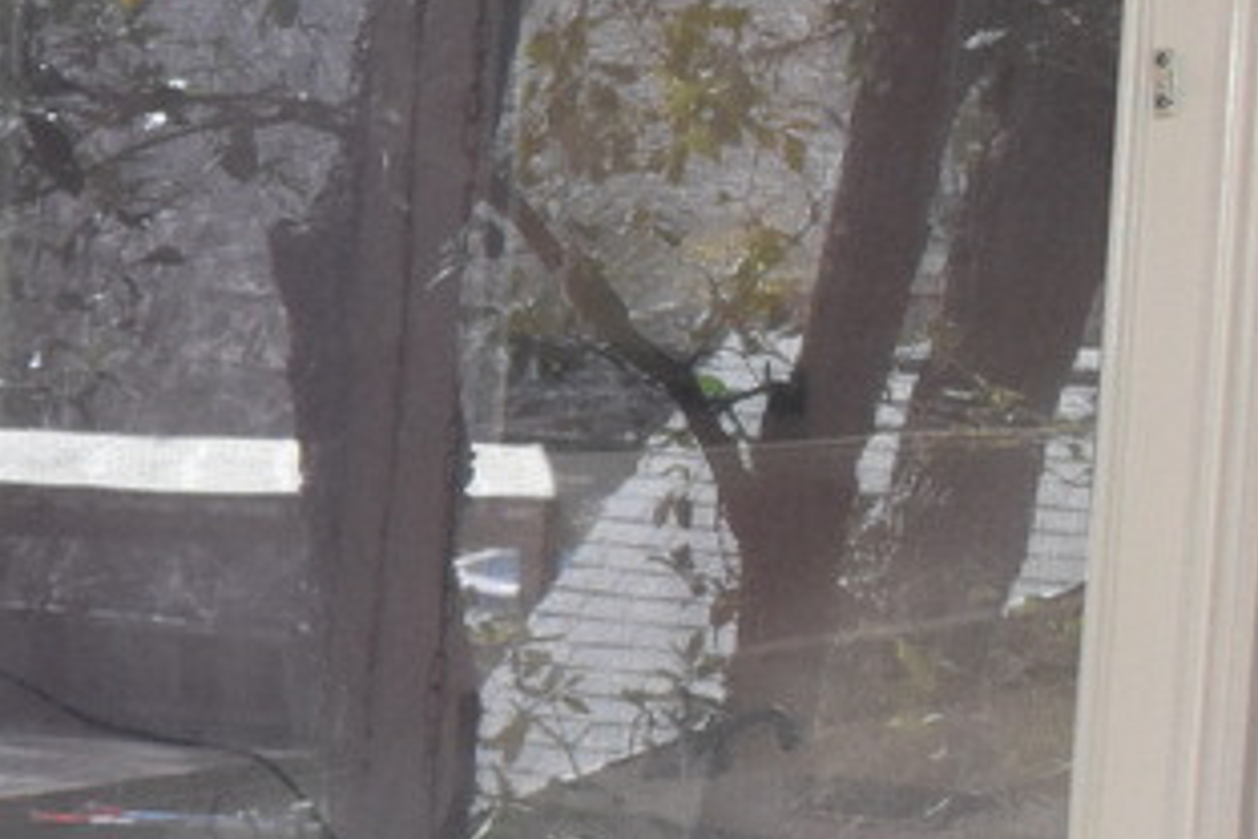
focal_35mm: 140
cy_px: 609
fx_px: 4892
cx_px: -1387
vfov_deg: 9.8
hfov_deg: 12.6
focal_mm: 18
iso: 1100
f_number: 6.3
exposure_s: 1/200
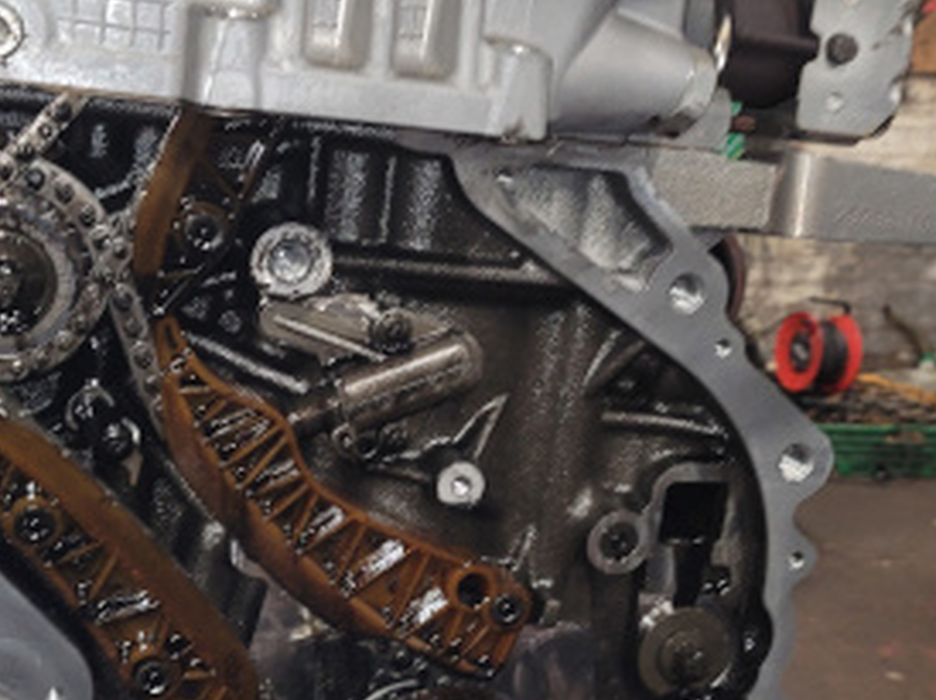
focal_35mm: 38
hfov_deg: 48.3
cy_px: 505
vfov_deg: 37.0
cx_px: 318
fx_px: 1027
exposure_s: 1/17
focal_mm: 5.4
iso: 125
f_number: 1.8
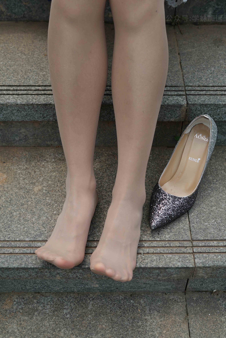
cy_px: 169
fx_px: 470
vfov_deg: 39.6
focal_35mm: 50
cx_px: 113
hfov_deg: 27.0
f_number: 4
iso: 80
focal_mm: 50
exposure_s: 1/1000
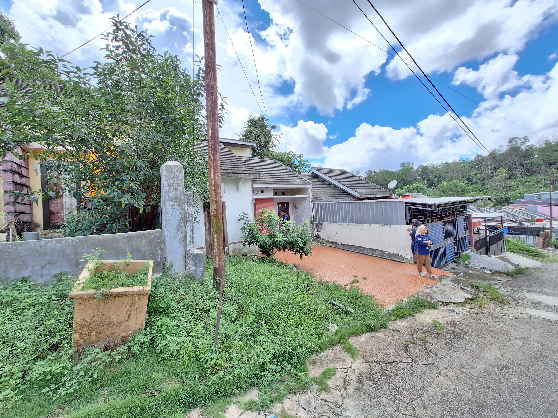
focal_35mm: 13
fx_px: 210
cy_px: 209
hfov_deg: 106.2
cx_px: 279
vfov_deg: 89.9
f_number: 2.2
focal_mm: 1.74
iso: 40
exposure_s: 1/259
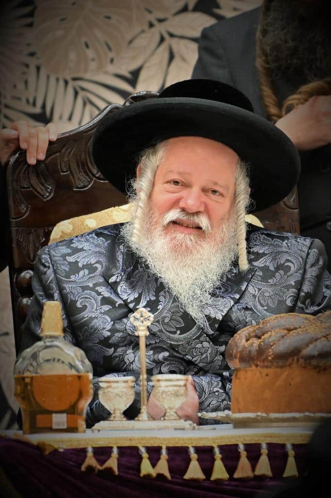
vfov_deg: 6.9
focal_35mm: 300
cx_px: 166
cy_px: 249
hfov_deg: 4.6
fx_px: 4140
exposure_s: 1/200
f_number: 2.8
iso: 640
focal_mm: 200
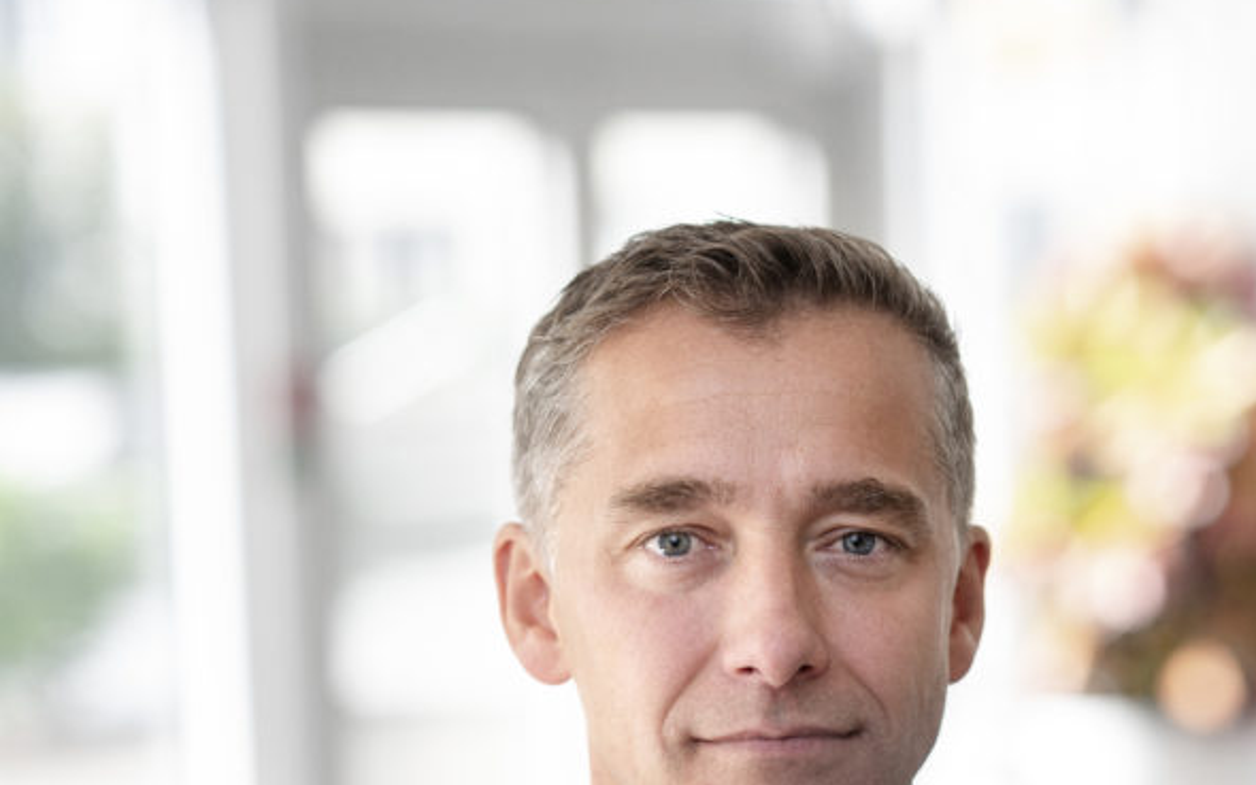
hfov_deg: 13.8
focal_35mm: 152
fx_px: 5204
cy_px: 969
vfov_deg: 8.5
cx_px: 732
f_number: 2.2
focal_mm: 85
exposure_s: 1/200
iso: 200
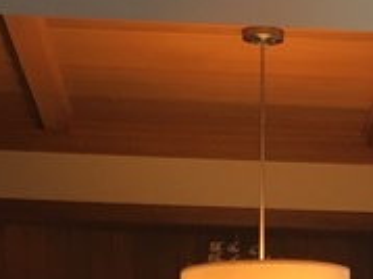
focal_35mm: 166
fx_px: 1788
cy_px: 785
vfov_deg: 7.9
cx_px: 392
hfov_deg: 11.8
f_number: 2.2
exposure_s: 1/30
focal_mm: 4.15
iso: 32
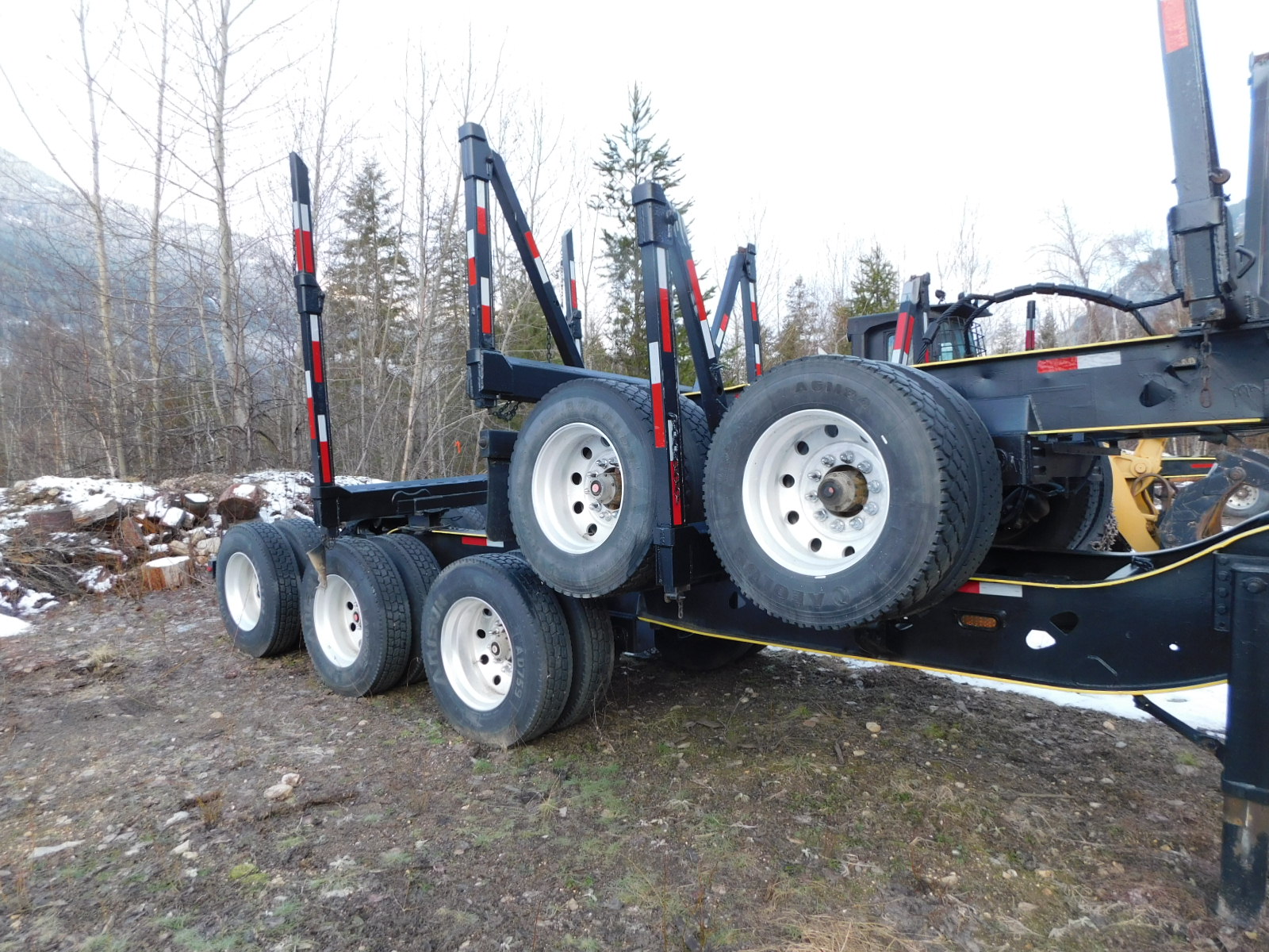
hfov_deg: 73.9
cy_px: 476
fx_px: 843
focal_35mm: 23
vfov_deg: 58.9
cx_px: 634
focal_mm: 4
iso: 125
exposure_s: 1/80
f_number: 3
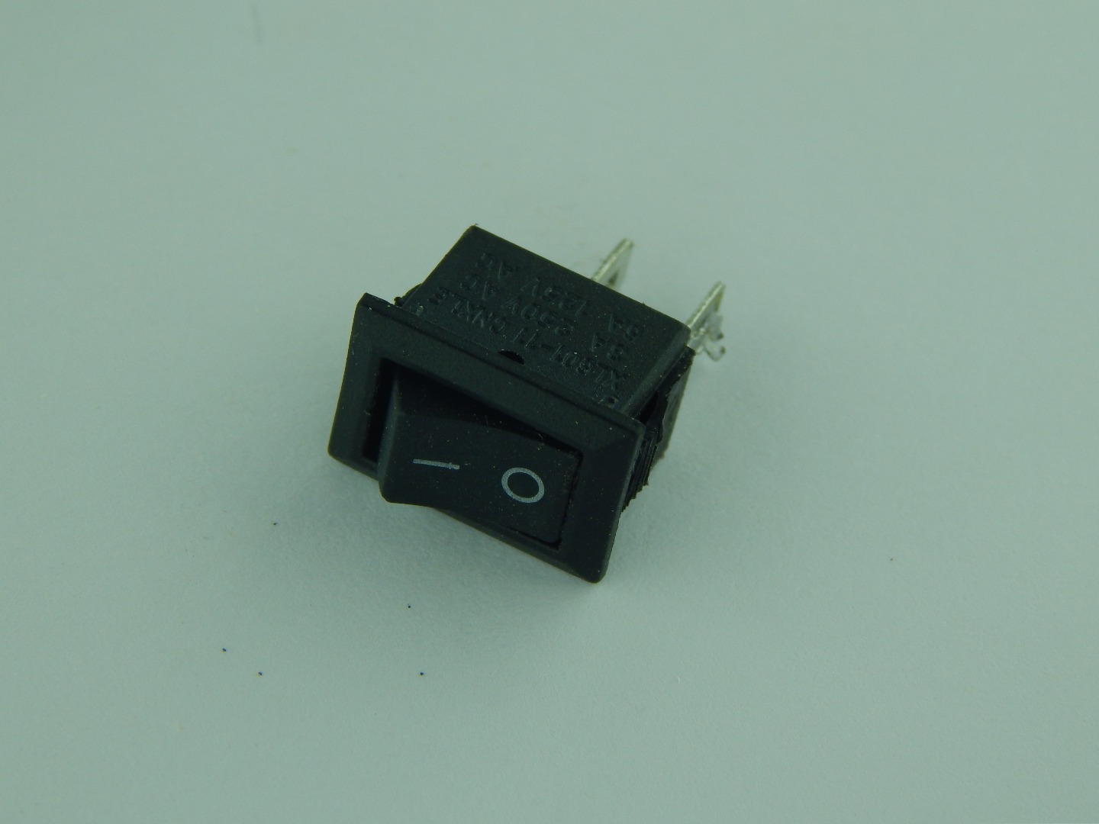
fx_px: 4191
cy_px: 412
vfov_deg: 11.2
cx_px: 550
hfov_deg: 14.9
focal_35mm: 132
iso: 125
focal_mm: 23.4
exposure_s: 1/640
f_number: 4.8
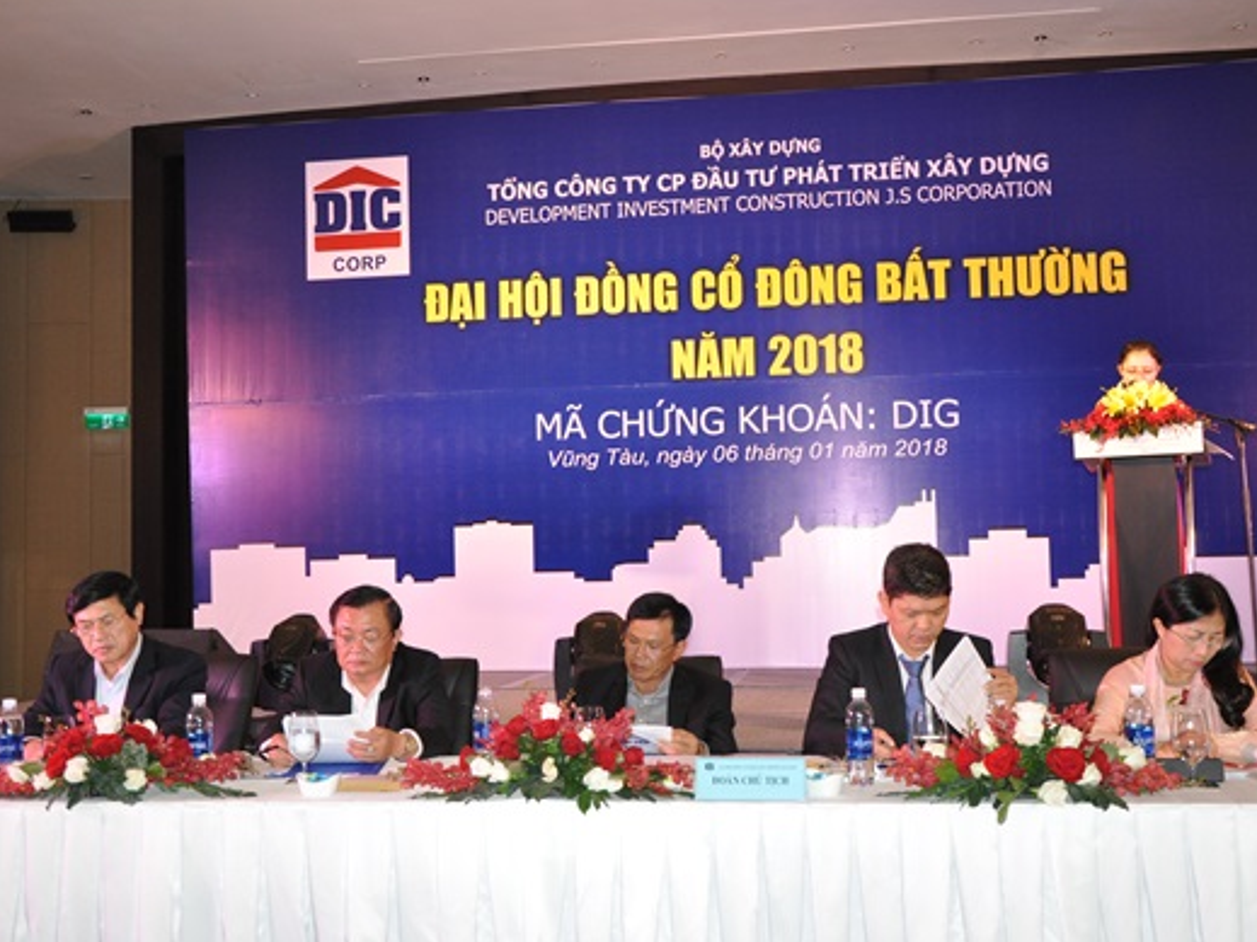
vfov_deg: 35.9
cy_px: 466
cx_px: 639
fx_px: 1452
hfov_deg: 46.8
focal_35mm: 40
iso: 800
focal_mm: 24
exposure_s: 1/100
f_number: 4
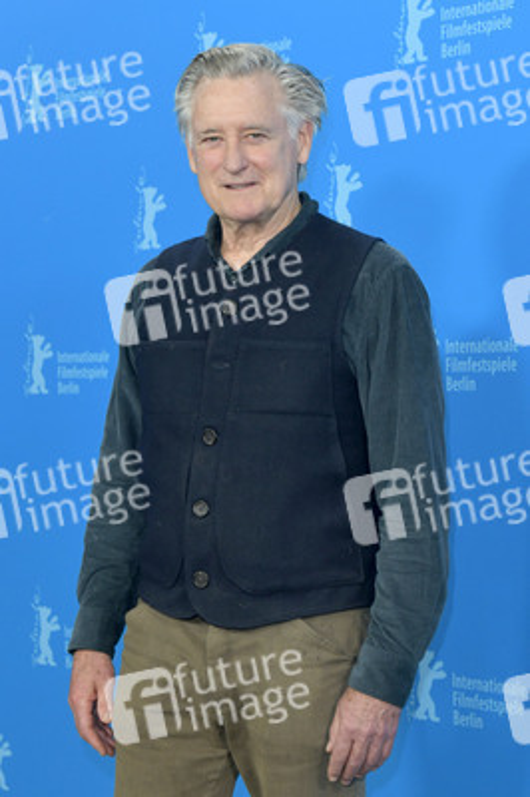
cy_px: 398
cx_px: 265
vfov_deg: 28.9
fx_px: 1548
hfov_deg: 19.4
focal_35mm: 70
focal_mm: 70
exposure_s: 1/160
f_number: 6.3
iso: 1250
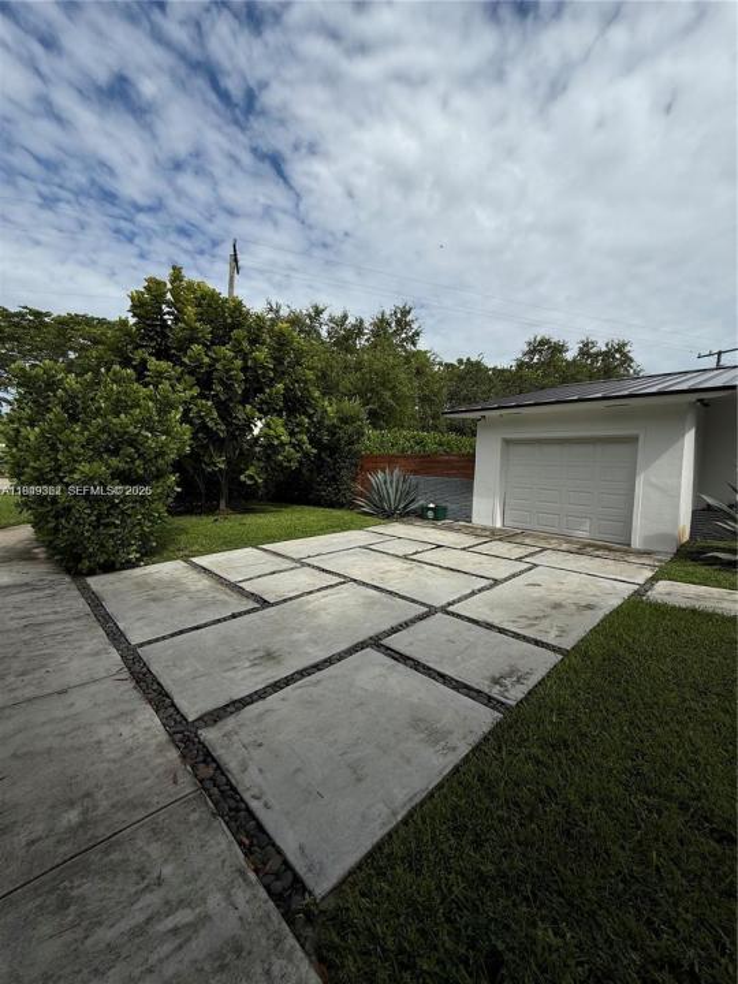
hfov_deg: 85.7
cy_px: 492
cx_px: 369
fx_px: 398
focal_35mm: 14
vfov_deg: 102.1
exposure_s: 1/4149
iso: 50
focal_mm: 2.22
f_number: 2.2
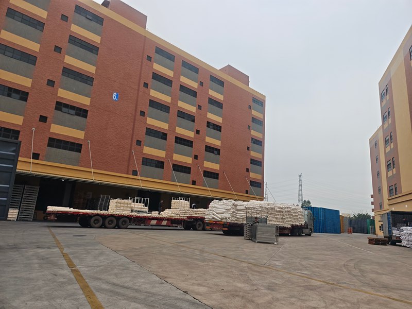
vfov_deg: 58.9
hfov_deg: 73.9
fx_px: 274
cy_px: 154
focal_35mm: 23
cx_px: 206
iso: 50
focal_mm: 6.55
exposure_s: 1/1042
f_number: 1.62
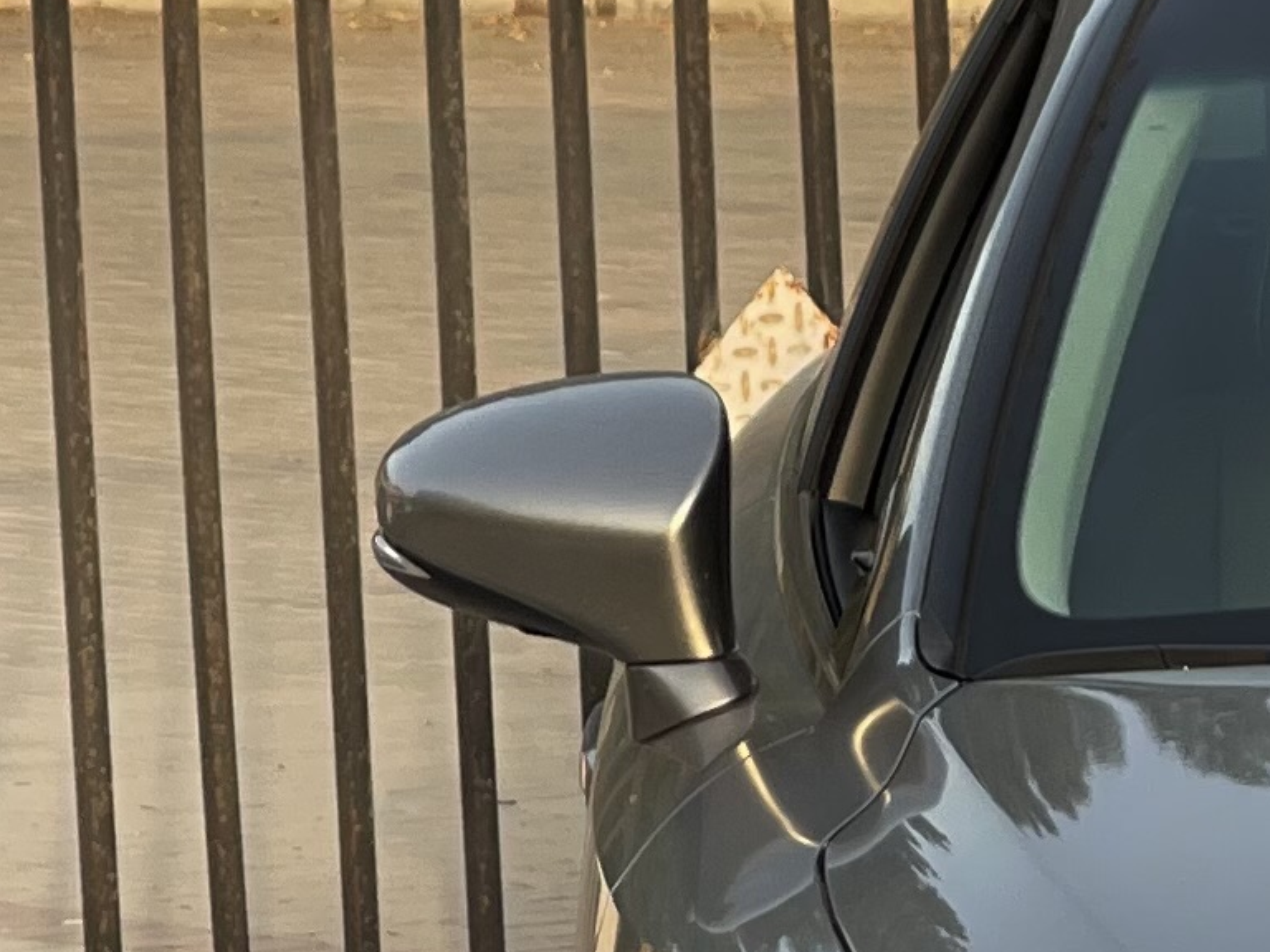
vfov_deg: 4.4
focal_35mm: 336
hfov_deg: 5.8
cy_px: 1479
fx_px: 12327
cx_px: 2429
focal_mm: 7.5
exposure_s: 1/149
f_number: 2.2
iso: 20
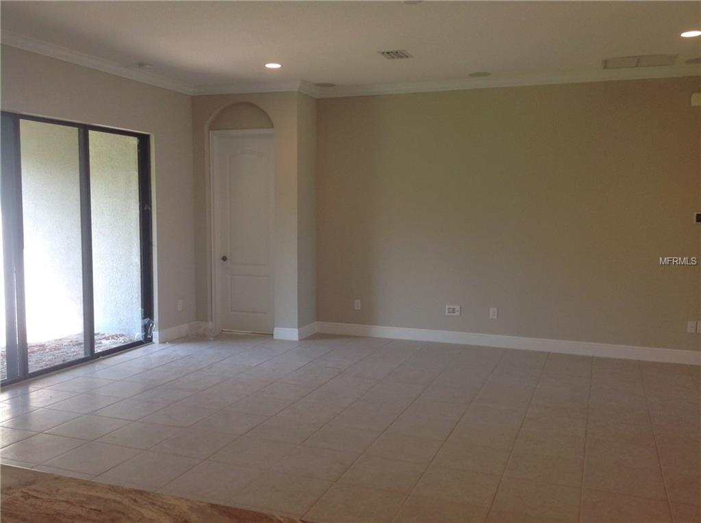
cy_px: 262
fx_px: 707
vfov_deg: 40.6
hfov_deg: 52.7
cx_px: 350
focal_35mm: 35
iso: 50
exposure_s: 1/40
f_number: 2.4
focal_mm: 4.28
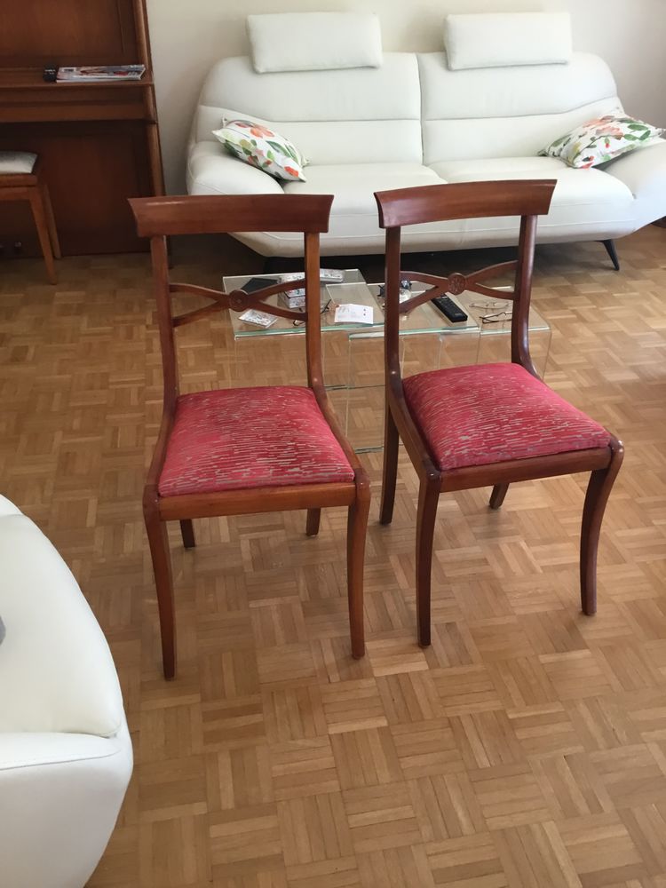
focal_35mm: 31
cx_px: 333
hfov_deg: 45.4
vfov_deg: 58.4
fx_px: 795
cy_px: 444
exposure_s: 1/33
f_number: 2.4
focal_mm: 3.3
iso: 100
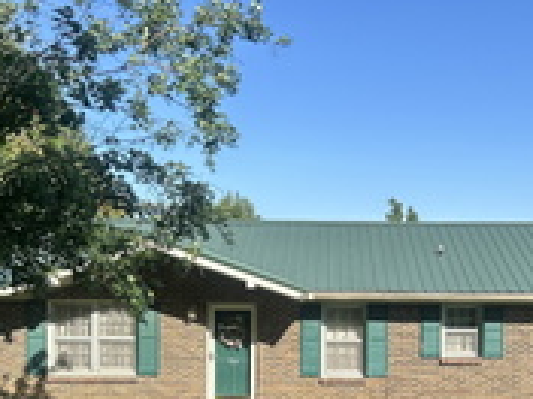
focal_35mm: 59
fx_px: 908
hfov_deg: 32.5
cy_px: 329
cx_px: 342
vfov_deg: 24.4
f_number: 1.5
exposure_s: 1/2695
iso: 50
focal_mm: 5.7
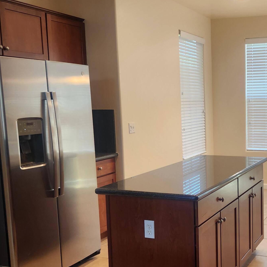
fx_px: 401
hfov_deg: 34.9
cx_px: 236
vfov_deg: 36.7
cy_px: 153
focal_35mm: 46
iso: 100
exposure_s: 1/120
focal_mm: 5.4
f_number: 1.8
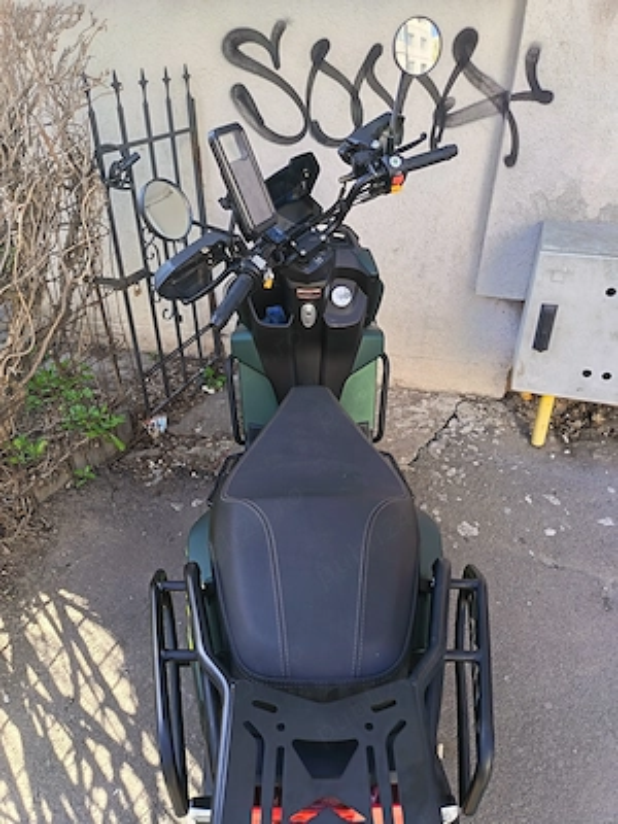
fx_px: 571
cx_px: 309
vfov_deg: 71.6
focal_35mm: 24
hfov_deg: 56.8
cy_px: 412
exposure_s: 1/100
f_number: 1.75
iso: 206
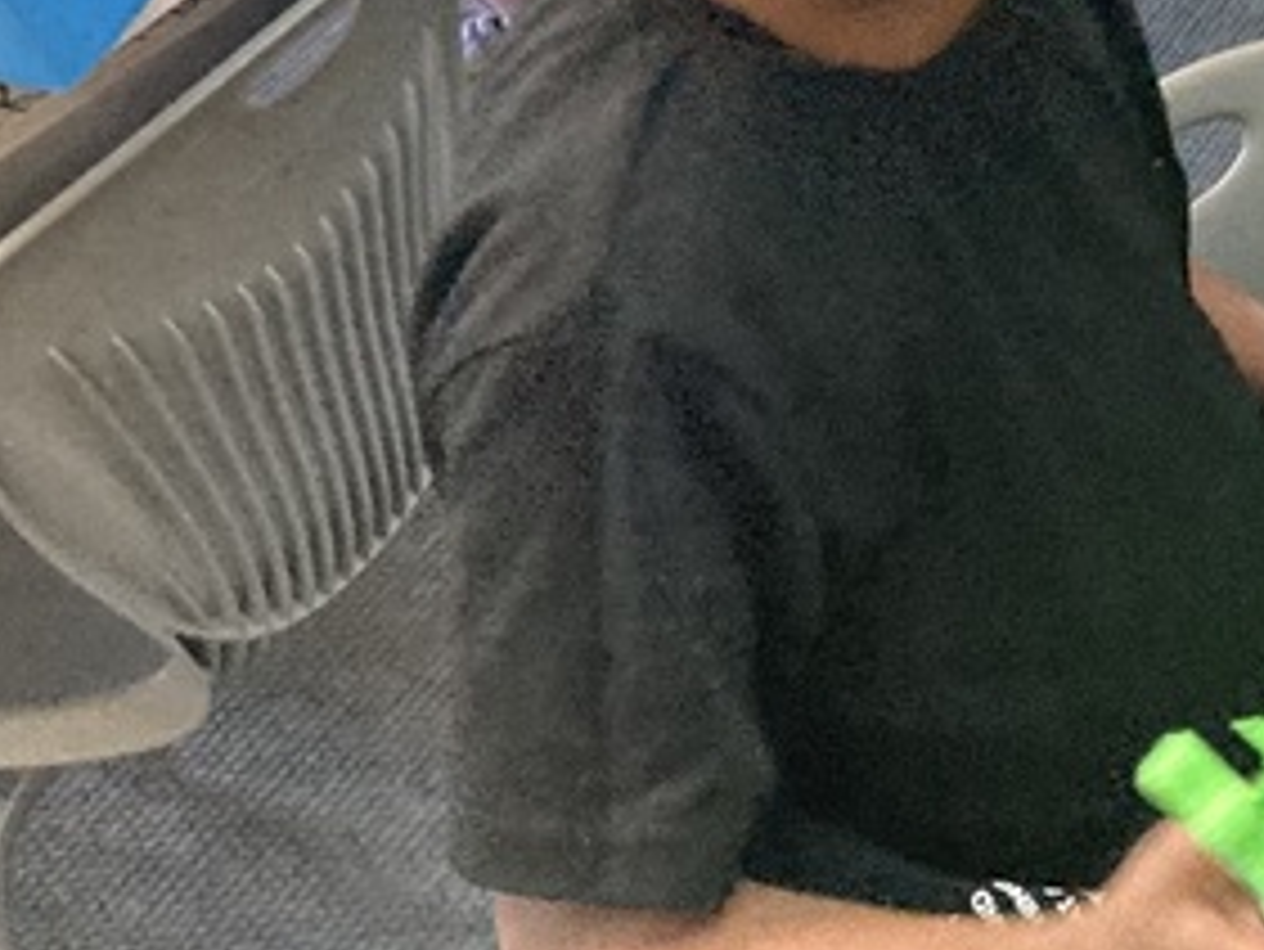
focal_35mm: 102
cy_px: -392
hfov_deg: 17.2
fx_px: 3726
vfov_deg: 13.8
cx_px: 1934
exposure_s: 1/30
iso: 400
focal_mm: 3.99
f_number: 1.8
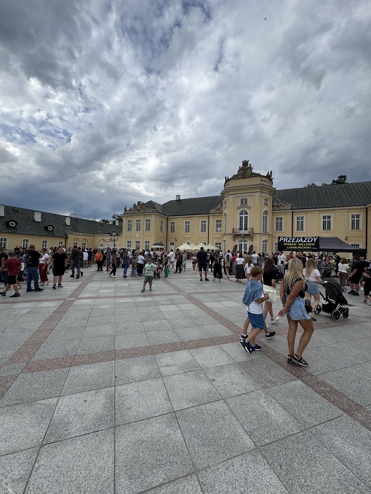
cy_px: 247
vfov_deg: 102.1
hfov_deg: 85.7
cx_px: 186
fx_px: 200
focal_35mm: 14
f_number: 2.2
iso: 40
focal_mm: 2.22
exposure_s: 1/1832
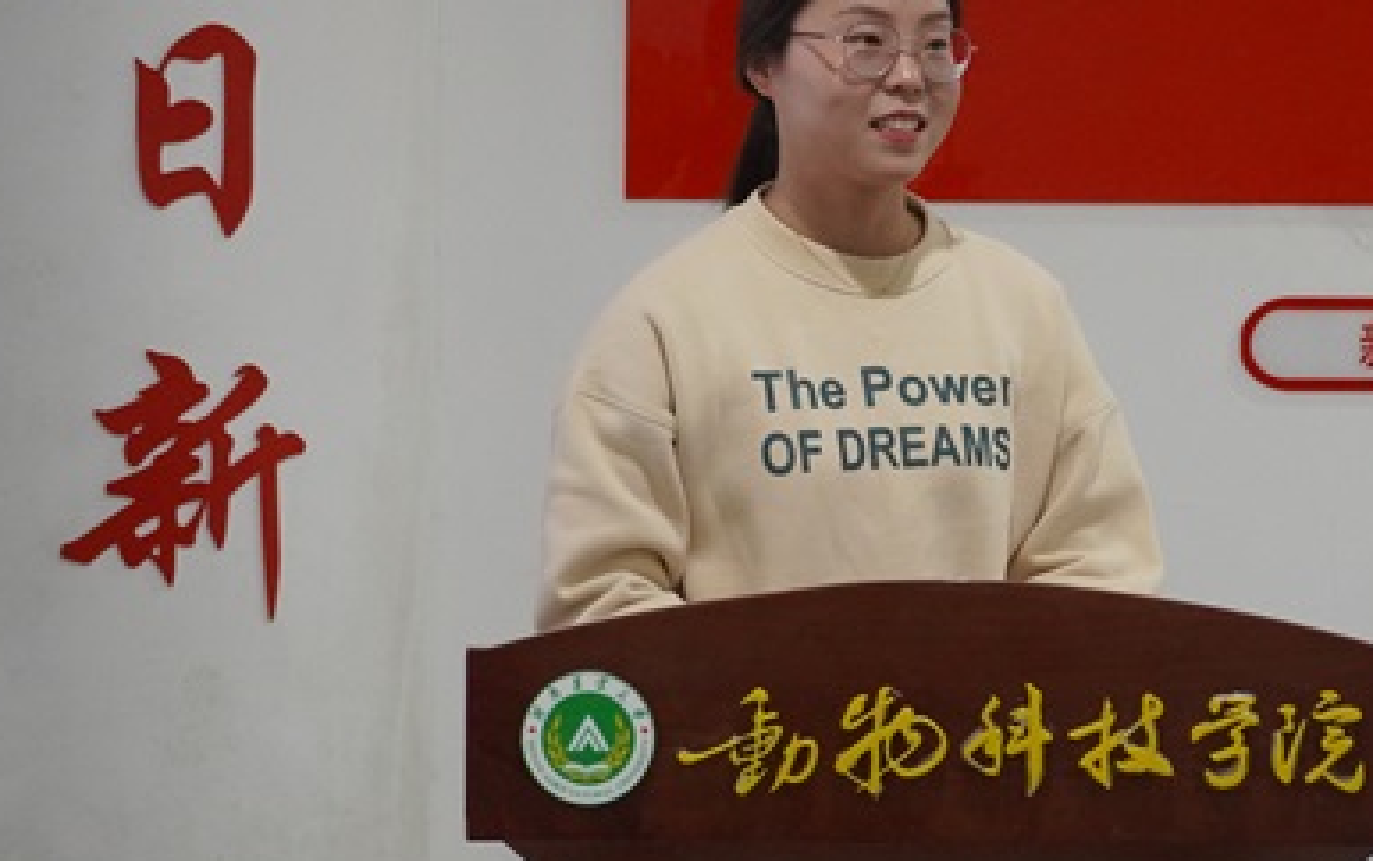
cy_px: 313
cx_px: 900
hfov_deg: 14.4
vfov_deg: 9.1
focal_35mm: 145
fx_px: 5423
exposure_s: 1/100
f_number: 5.6
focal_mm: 61
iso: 6400
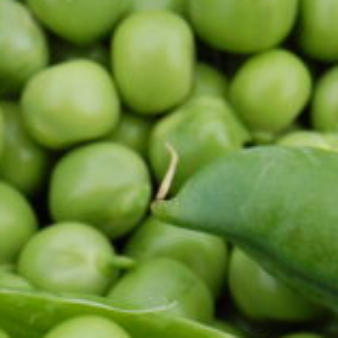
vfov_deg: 8.6
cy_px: 501
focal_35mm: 199
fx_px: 2198
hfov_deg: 8.7
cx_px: -75
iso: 200
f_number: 8
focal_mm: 32
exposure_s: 1/160
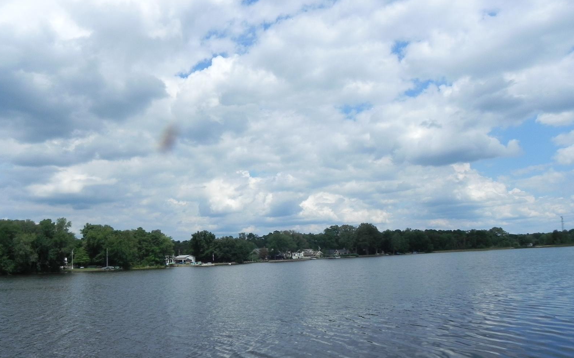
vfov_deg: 44.4
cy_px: 210
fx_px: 438
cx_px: 288
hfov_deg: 66.5
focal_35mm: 28
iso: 160
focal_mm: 4.6
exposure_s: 1/513
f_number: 8
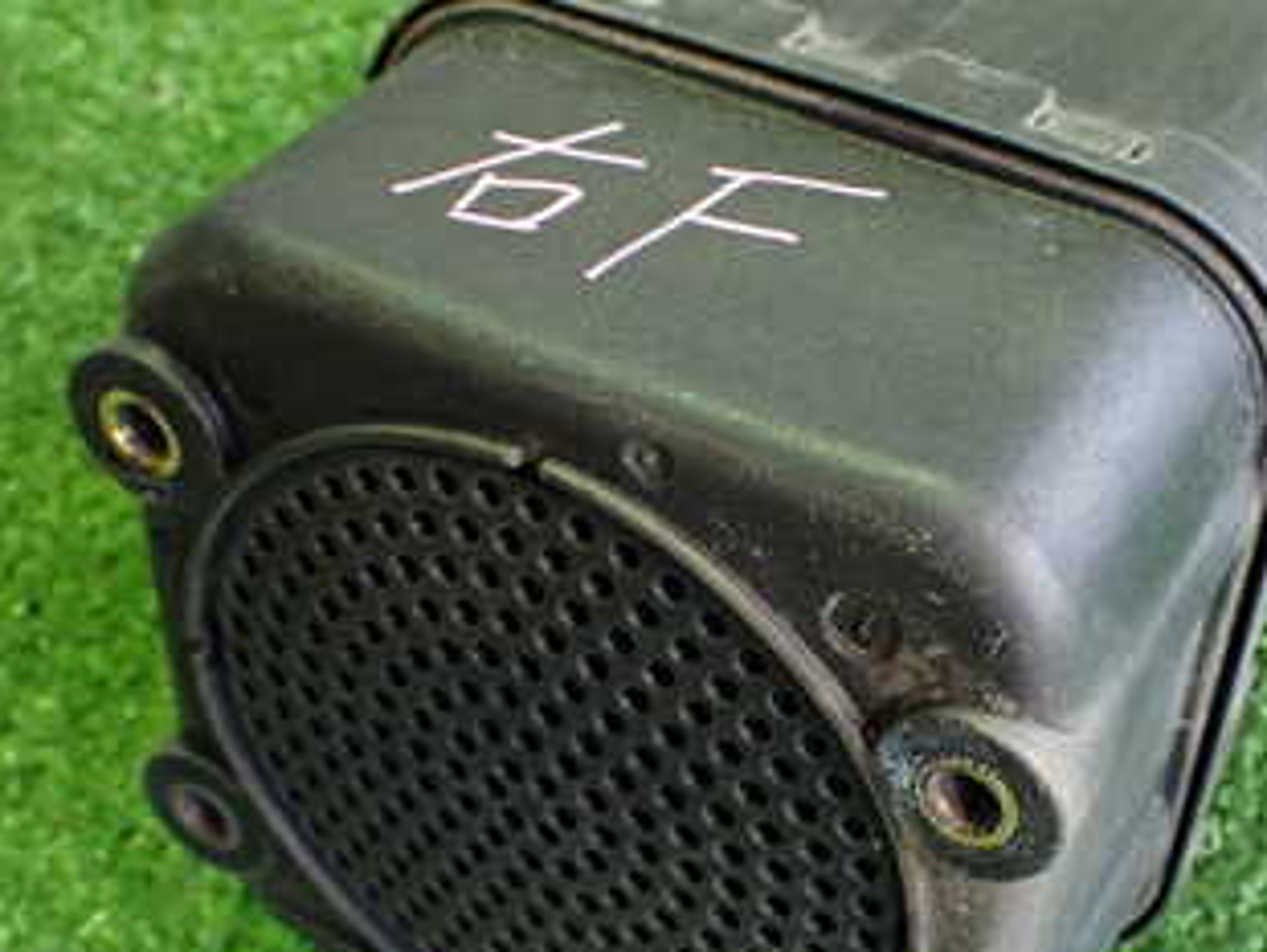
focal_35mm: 58
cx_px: 822
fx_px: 2125
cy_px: 592
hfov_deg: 33.0
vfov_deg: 25.2
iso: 800
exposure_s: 1/50
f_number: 2.3
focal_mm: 5.4
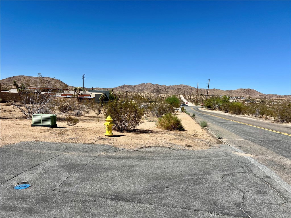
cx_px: 146
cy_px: 109
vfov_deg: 53.1
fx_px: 219
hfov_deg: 67.3
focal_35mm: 26
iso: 50
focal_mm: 5.7
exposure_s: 1/6579
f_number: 1.5
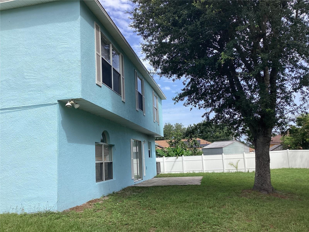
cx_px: 154
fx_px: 277
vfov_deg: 45.4
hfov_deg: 58.4
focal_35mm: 31
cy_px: 116
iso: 25
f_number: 2.4
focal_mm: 3.3
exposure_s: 1/1131
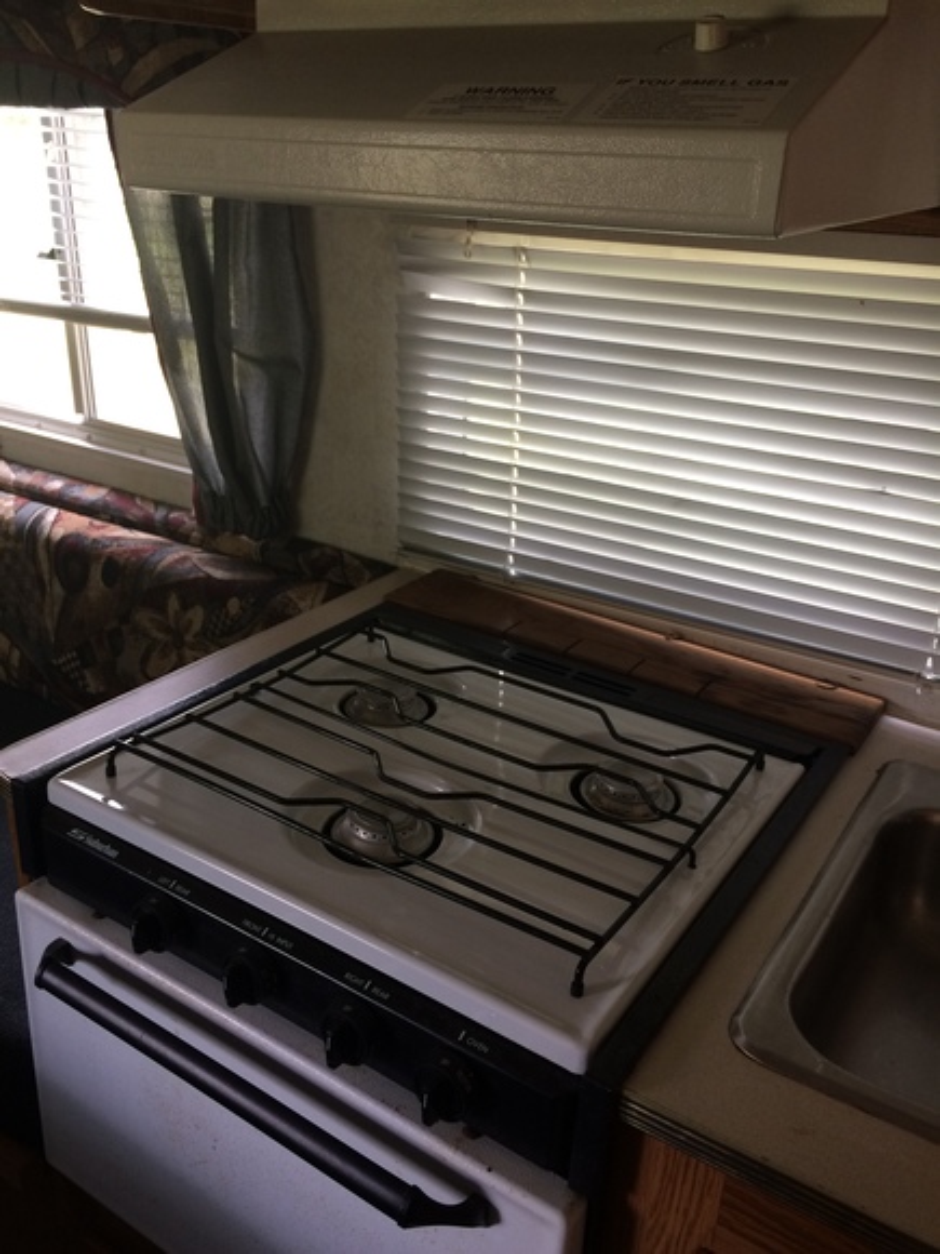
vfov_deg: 61.7
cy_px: 627
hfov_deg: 48.2
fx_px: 1050
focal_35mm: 29
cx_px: 470
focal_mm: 4.15
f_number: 2.2
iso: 32
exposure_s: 1/30
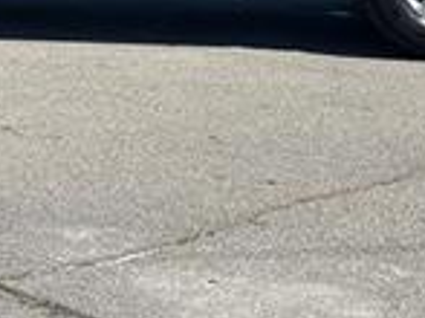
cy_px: -150
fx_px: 2024
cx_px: 127
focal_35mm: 165
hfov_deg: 12.0
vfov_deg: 8.8
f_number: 1.78
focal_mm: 6.76
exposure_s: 1/3257
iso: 64
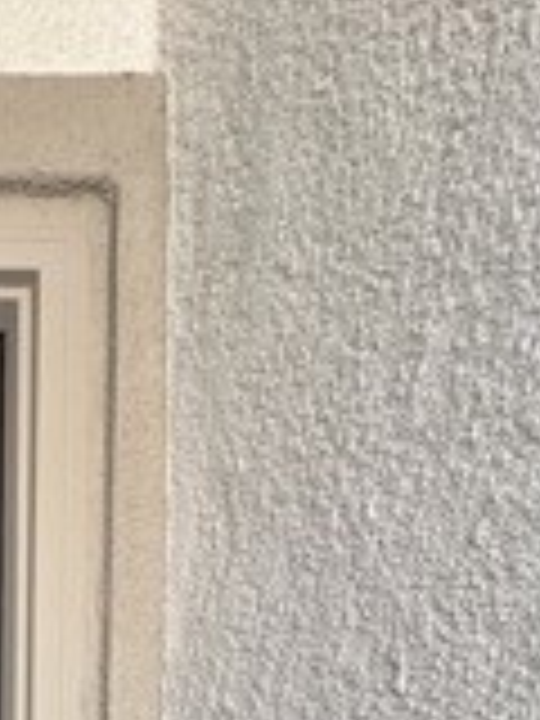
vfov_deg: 22.5
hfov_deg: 20.4
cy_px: 1256
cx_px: -369
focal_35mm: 56
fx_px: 1165
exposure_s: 1/99
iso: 100
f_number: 2.2
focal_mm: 2.22
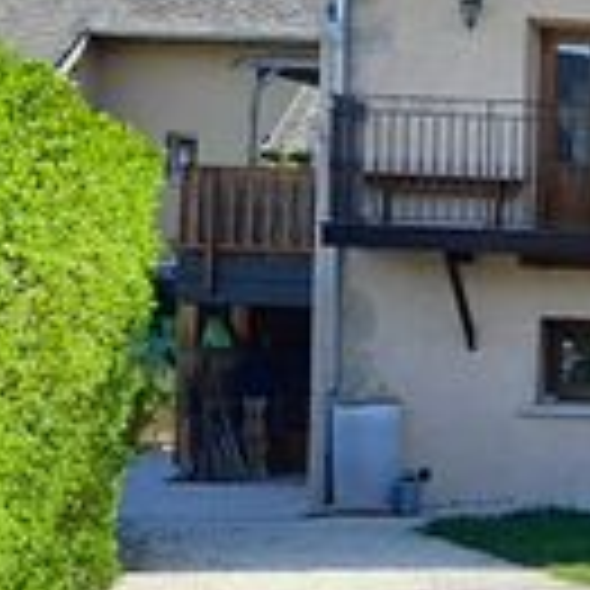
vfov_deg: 16.6
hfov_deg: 14.6
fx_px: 2025
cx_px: 1045
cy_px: 279
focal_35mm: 105
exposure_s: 1/501
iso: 40
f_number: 1.8
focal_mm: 4
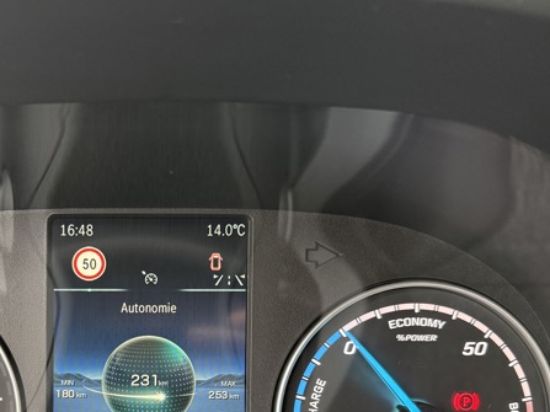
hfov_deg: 41.9
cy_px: 354
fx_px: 683
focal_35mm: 43
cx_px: 110
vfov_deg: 32.3
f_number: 1.78
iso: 250
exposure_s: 1/56
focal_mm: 6.76
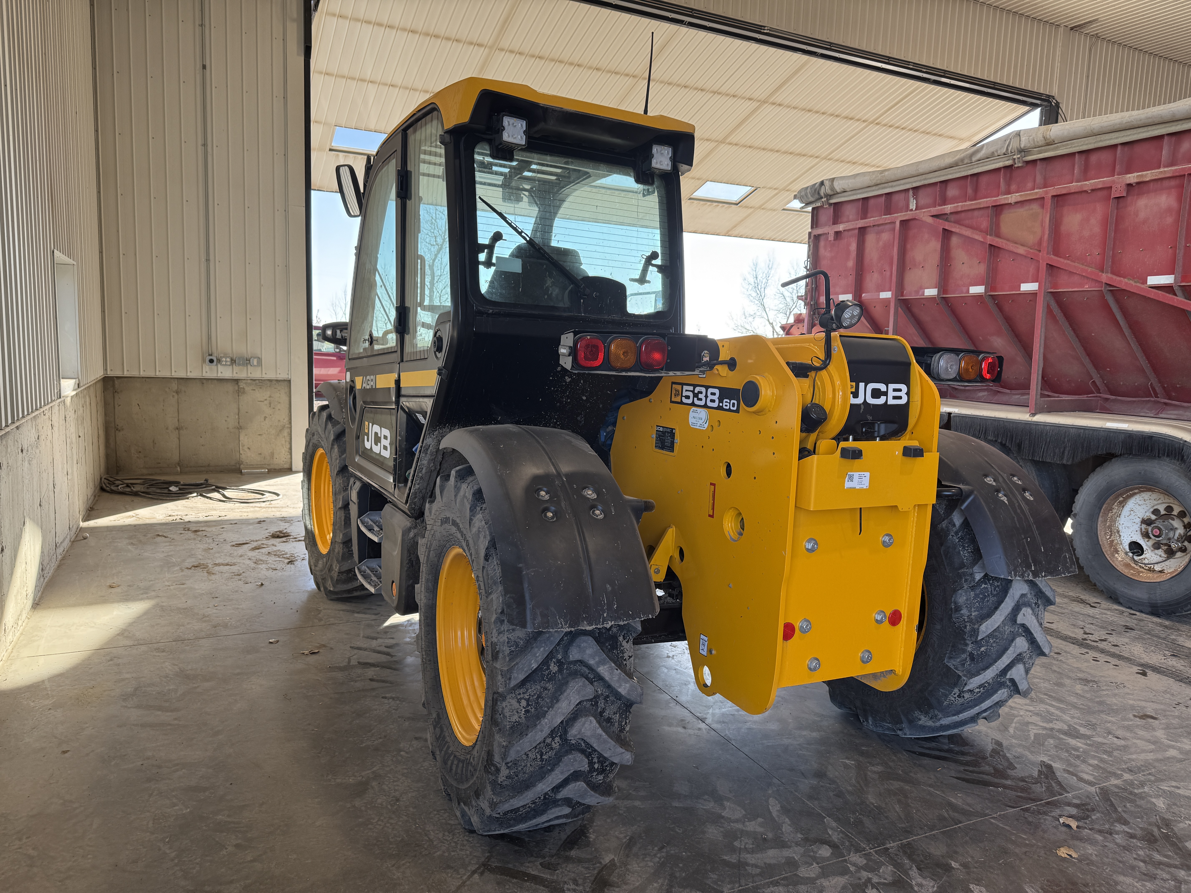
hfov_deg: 71.6
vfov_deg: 56.8
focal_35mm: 24
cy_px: 446
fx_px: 826
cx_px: 596
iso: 80
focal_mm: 6.76
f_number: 1.78
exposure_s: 1/393
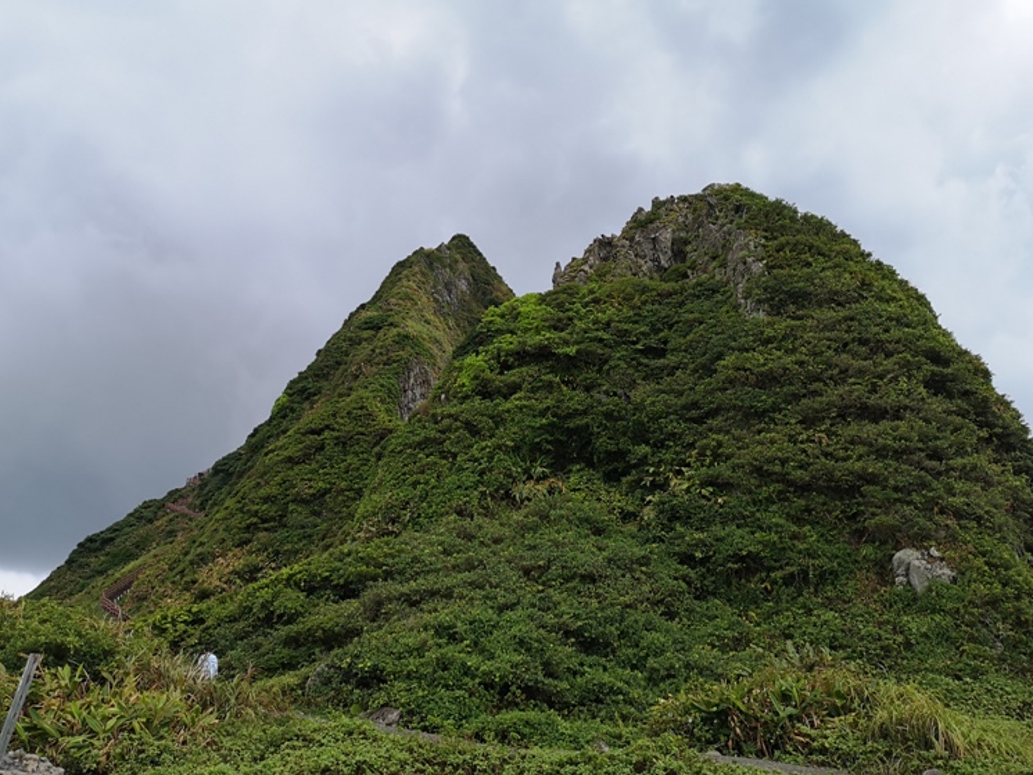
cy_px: 384
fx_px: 866
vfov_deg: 48.2
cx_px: 527
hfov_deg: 61.6
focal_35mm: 29
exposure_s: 1/737
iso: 50
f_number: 1.8
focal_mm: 3.95
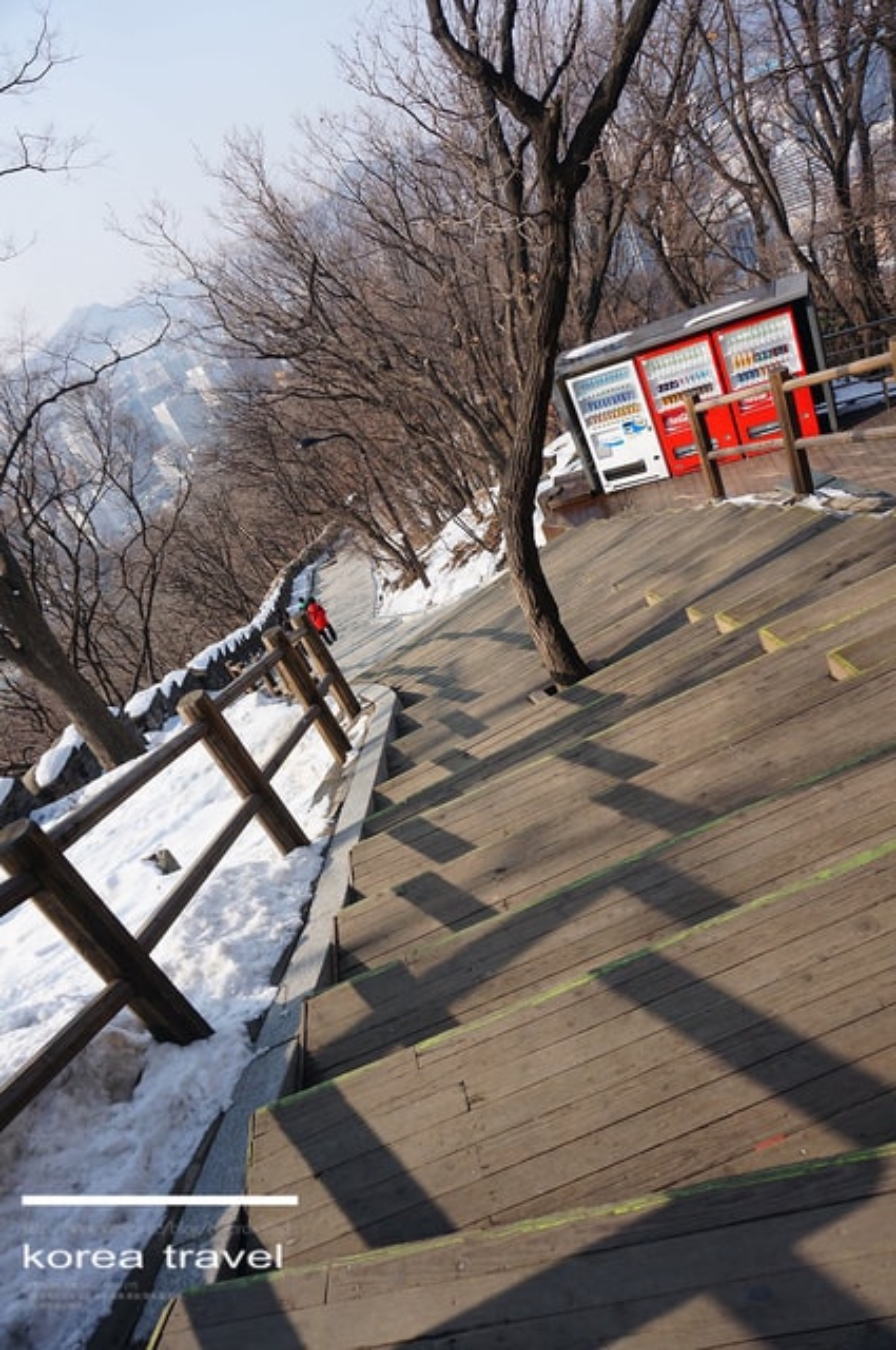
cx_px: 448
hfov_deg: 53.0
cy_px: 675
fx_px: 898
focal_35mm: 24
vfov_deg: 73.8
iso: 100
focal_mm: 16
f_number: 4
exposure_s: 1/500
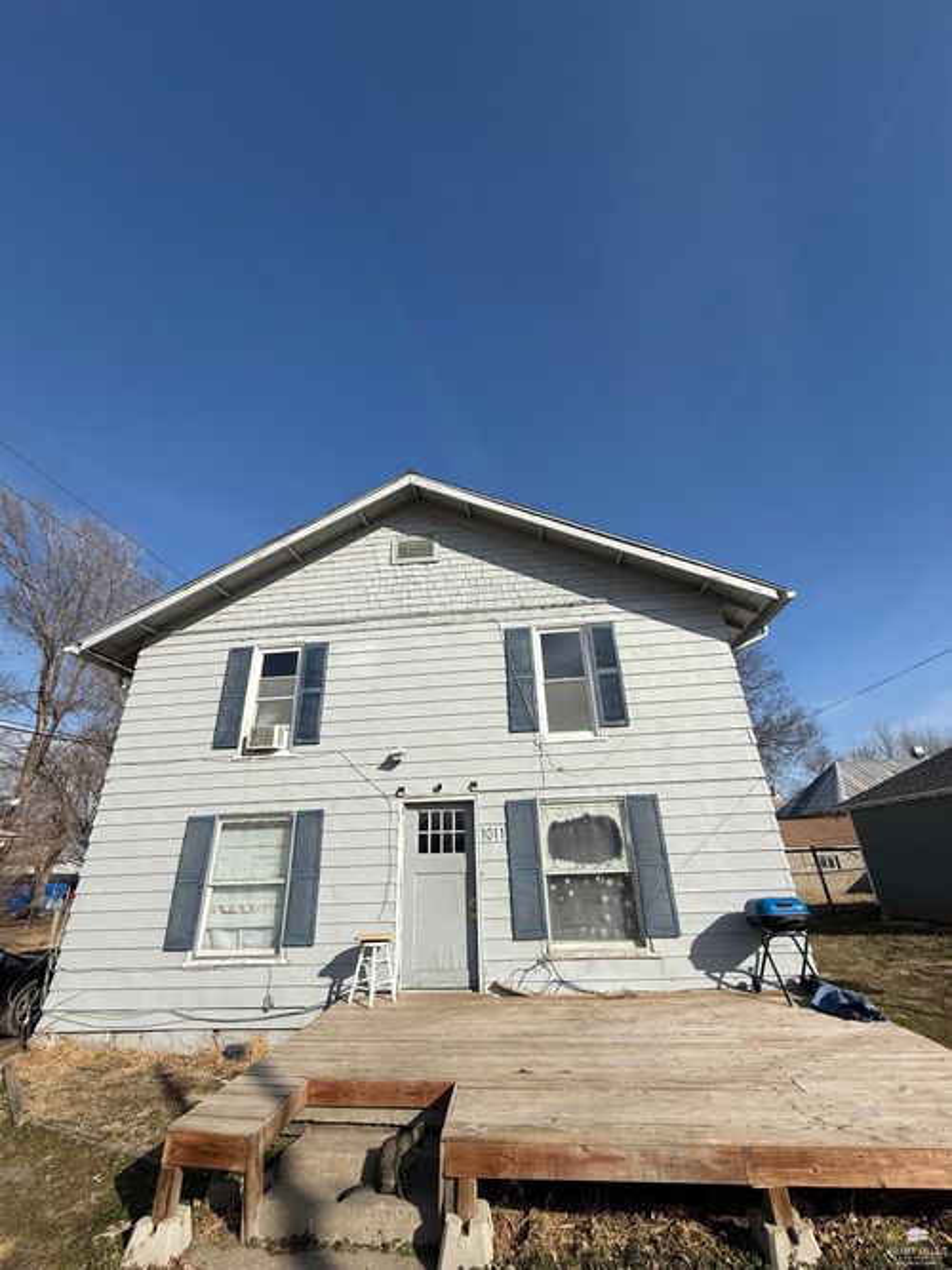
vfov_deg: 102.1
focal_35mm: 14
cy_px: 635
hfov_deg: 85.7
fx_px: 514
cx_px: 476
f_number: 2.2
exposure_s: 1/3460
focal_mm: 2.22
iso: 50
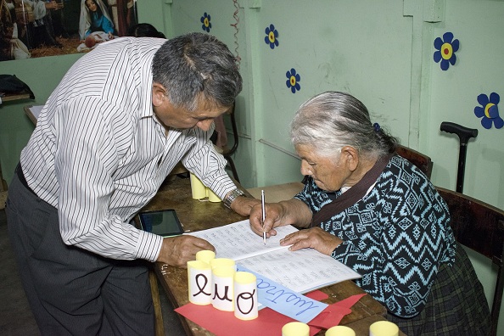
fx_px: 546
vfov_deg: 34.2
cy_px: 168
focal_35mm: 39
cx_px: 252
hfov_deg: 49.6
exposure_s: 1/100
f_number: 4
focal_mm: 26
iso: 800
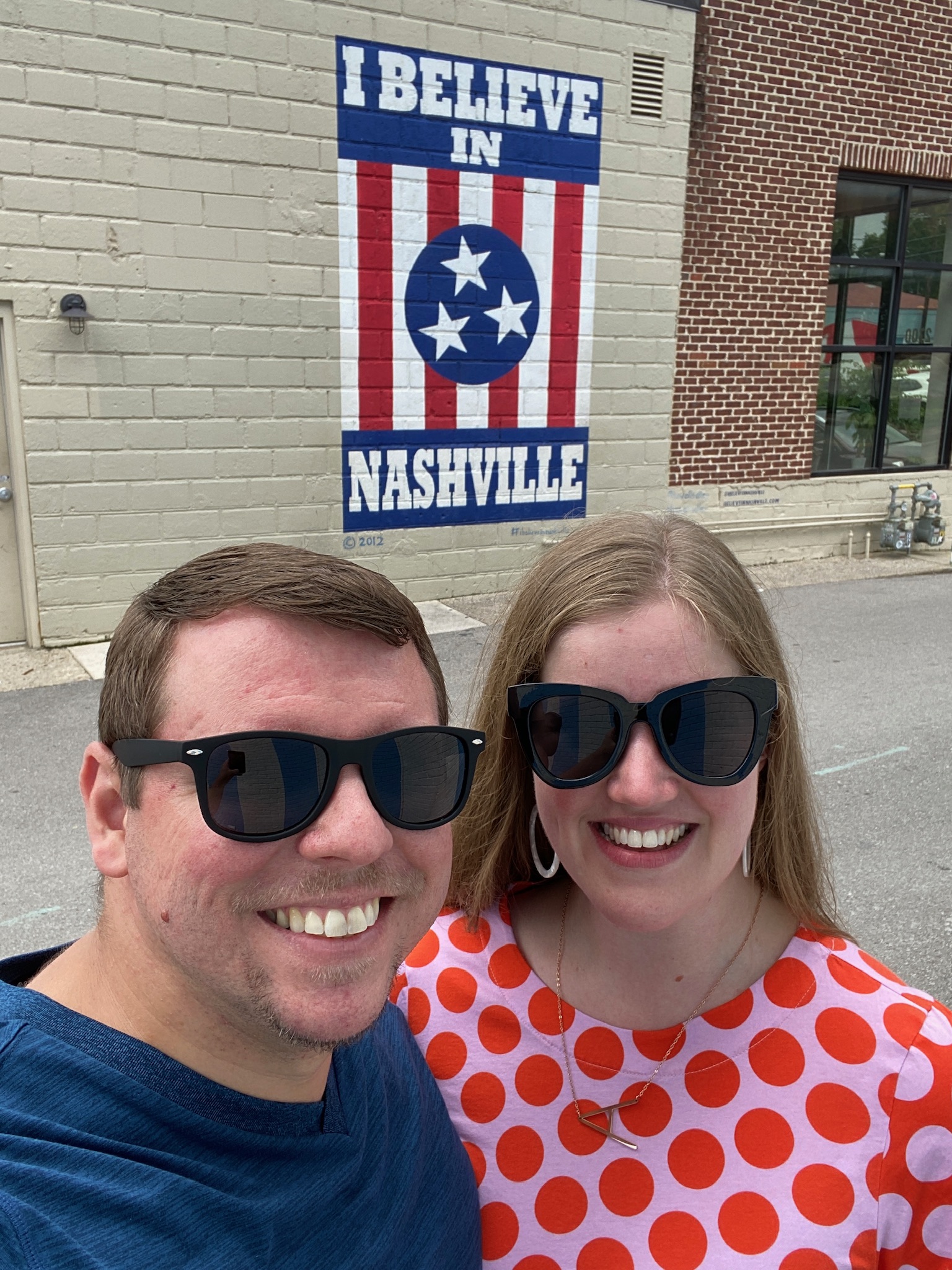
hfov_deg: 46.8
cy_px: 635
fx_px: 1100
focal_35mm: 30
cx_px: 476
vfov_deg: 60.0
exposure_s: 1/143
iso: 25
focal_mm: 2.71
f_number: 2.2
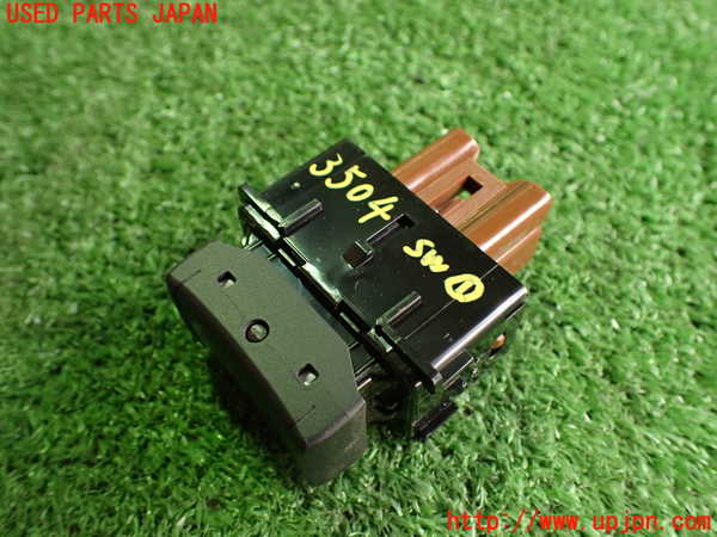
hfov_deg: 60.0
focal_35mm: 30
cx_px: 358
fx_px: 621
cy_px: 268
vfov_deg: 46.8
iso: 800
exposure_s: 1/80
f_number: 2.3
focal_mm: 5.4
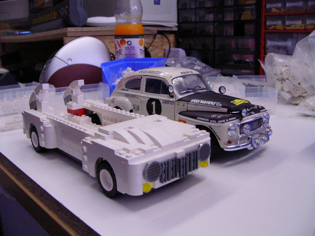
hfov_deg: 51.4
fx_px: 328
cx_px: 158
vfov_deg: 39.7
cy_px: 118
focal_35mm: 36
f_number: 2.8
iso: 200
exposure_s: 1/40
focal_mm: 6
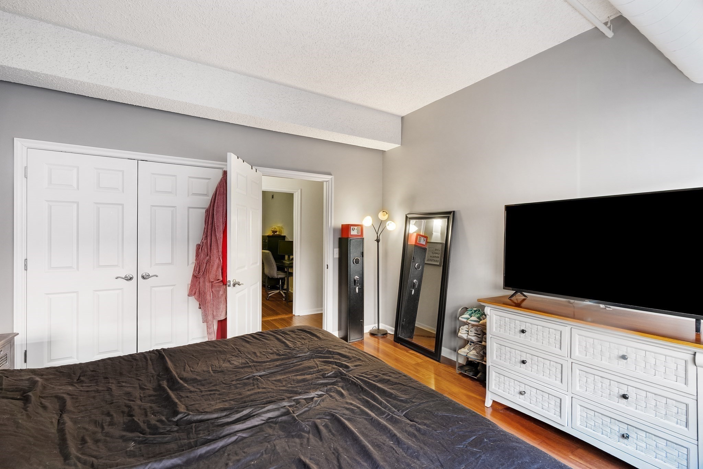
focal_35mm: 16
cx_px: 352
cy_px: 234
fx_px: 312
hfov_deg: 96.7
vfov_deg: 73.7
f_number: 8
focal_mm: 16
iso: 320
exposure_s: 1.3
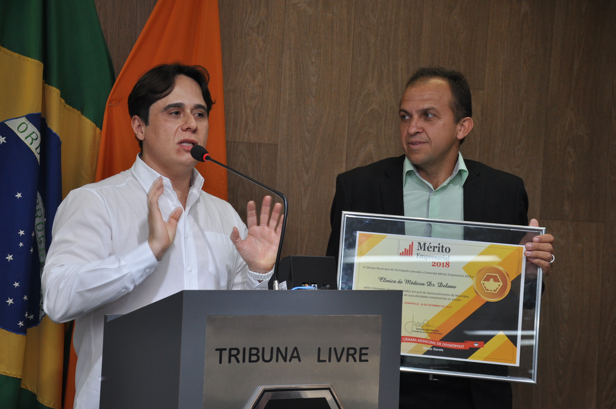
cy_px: 204
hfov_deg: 26.0
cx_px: 308
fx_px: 1333
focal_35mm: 78
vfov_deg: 17.4
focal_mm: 52
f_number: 5.6
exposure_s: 1/100
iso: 500
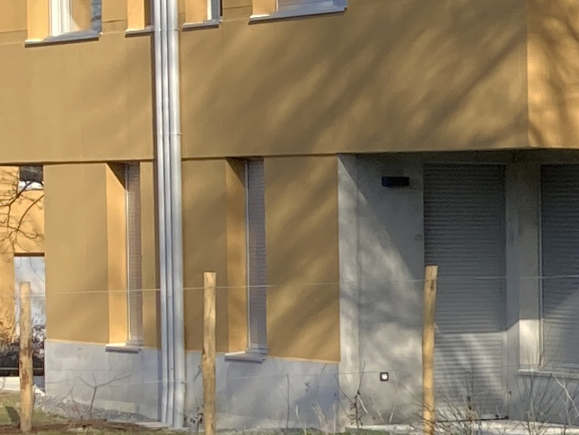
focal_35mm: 175
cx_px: 1465
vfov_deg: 8.5
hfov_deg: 9.7
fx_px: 2928
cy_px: 376
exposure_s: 1/1066
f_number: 1.8
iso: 20
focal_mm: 3.99
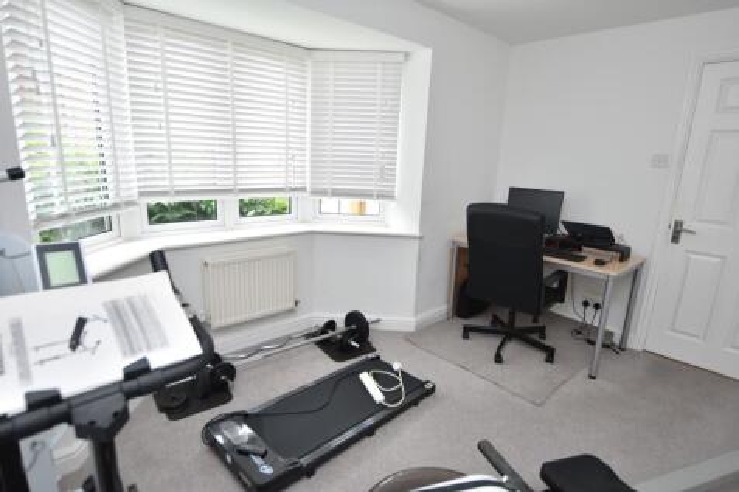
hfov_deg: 90.0
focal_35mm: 18
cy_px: 246
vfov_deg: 67.3
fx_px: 369
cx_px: 370
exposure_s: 1/30
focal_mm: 12
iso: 100
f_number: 3.5
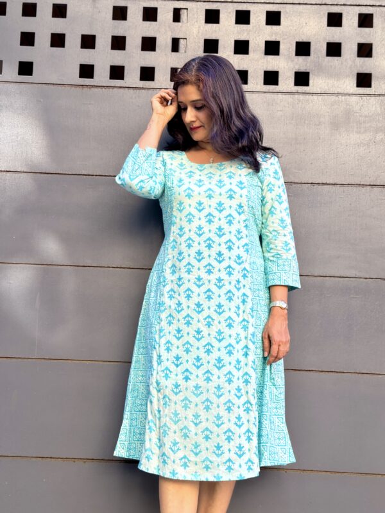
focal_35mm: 48
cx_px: 192
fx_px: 712
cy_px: 256
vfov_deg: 39.7
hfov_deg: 30.3
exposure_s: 1/214
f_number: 1.78
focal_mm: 6.76
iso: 50
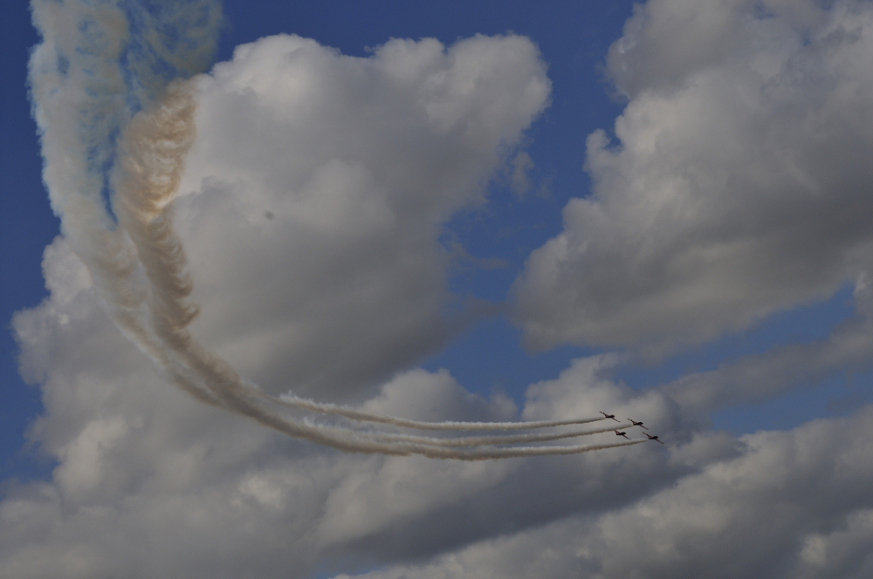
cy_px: 290
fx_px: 2834
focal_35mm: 117
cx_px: 436
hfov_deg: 17.5
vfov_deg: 11.7
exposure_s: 1/640
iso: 200
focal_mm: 78
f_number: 13
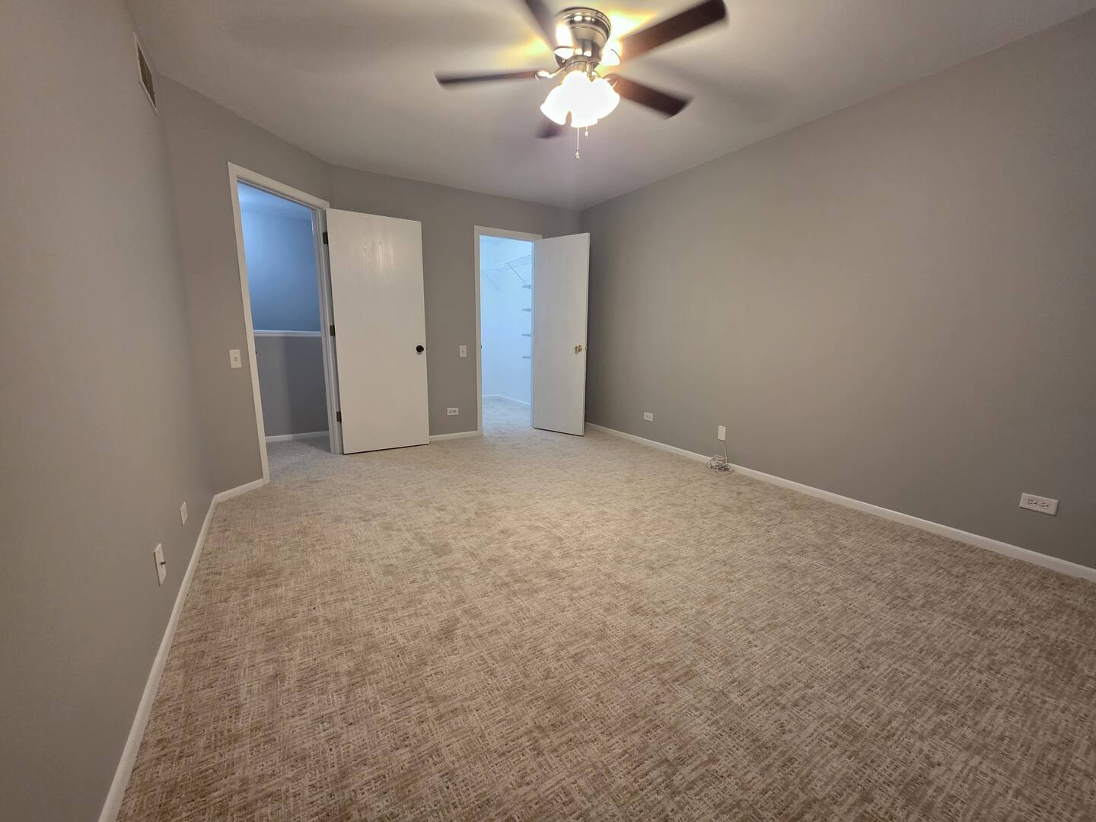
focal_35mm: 13
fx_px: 412
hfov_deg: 106.2
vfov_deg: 89.9
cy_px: 411
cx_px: 548
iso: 250
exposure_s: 1/60
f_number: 1.9
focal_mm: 2.2
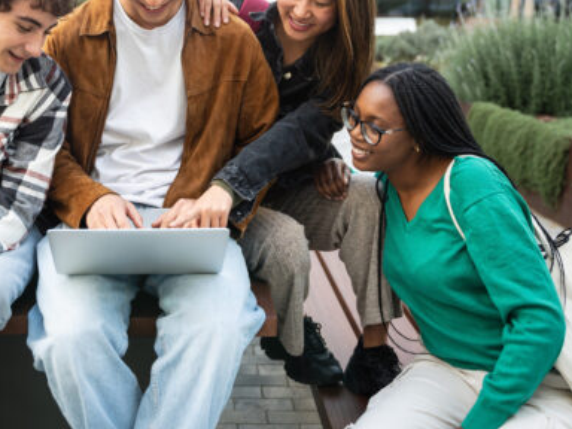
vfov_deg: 25.4
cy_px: 120
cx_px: 171
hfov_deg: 33.4
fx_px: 942
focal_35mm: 57
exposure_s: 1/400
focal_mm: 35
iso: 400
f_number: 2.8
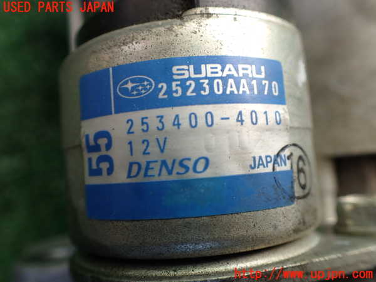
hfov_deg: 60.0
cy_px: 141
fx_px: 326
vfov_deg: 46.8
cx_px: 188
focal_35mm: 30
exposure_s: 1/125
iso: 160
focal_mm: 5.4
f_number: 2.3
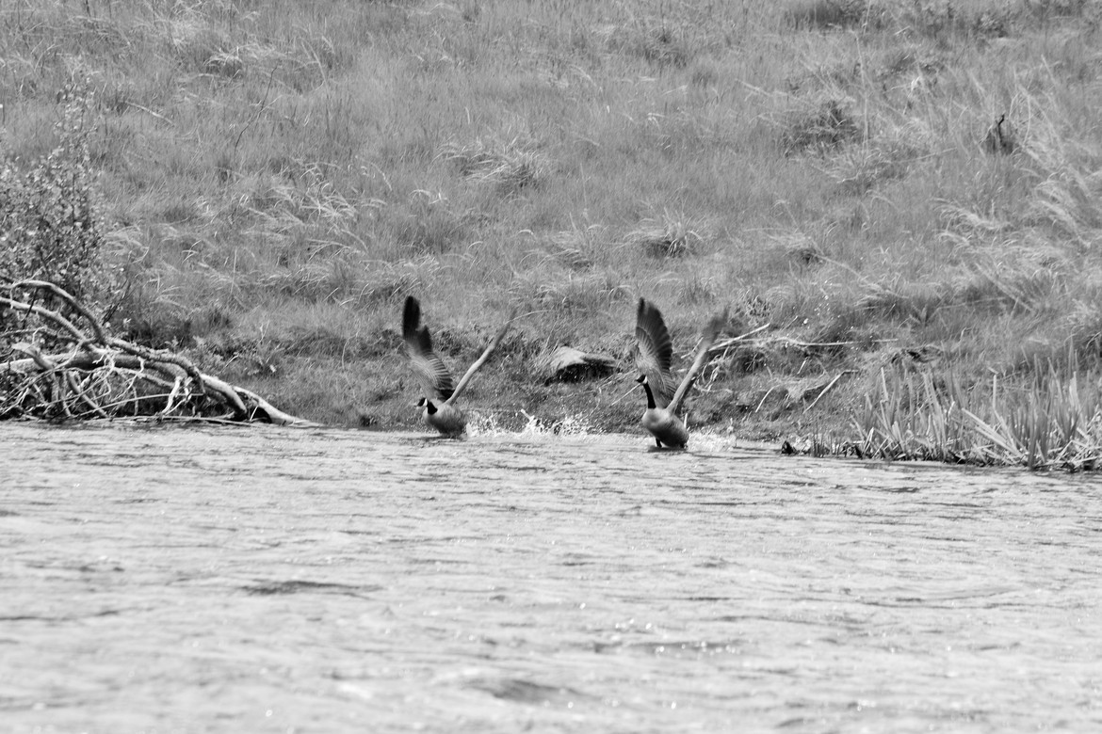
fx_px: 13774
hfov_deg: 4.6
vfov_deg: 3.1
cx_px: 551
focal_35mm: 450
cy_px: 367
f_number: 11
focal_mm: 300
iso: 400
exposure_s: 1/400
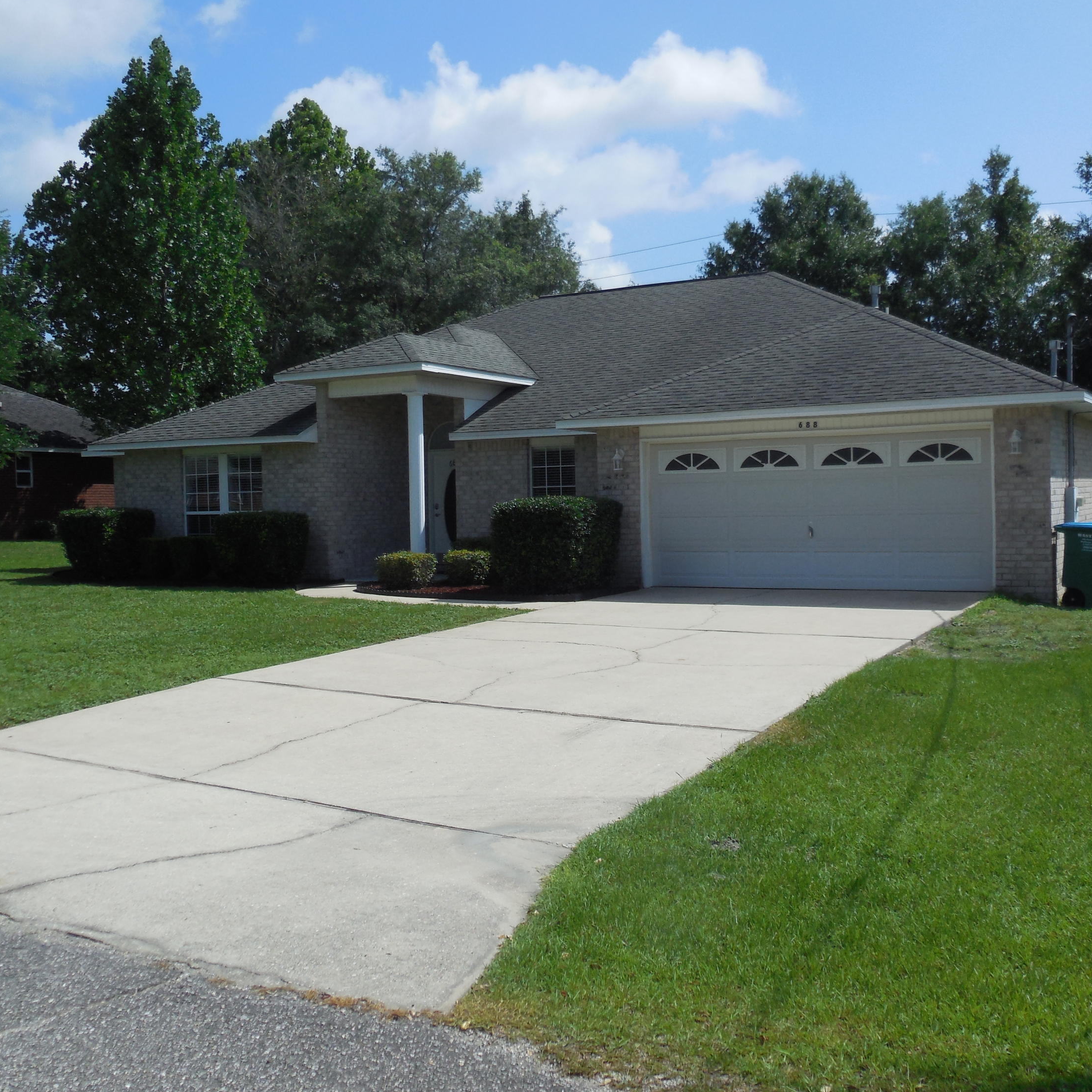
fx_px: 1285
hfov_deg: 46.0
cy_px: 548
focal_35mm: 36
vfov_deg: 46.0
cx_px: 589
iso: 125
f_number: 3.2
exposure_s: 1/2000
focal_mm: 5.3
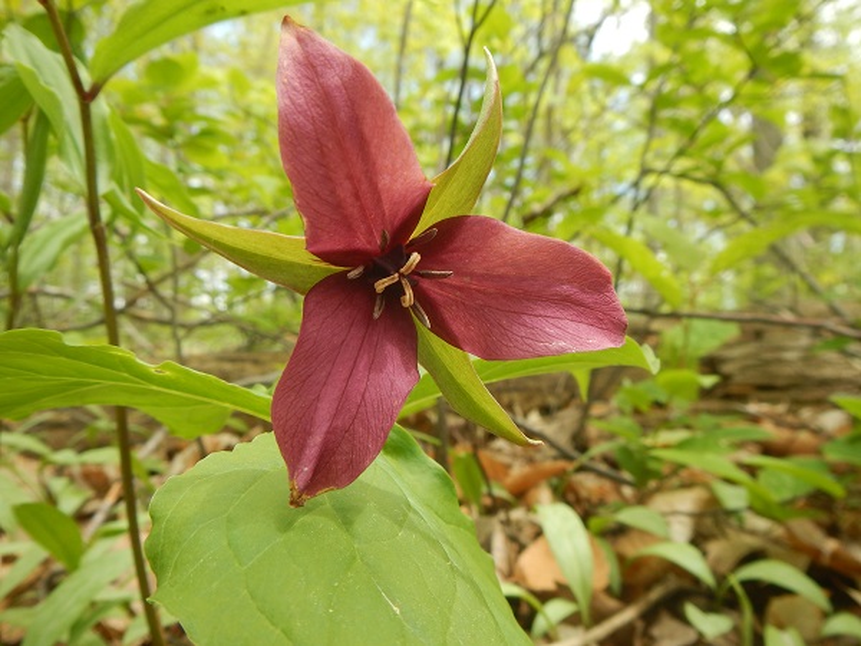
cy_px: 323
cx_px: 430
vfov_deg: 46.8
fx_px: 746
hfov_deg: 60.0
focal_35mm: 30
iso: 125
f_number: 3.9
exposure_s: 1/160
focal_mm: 5.5
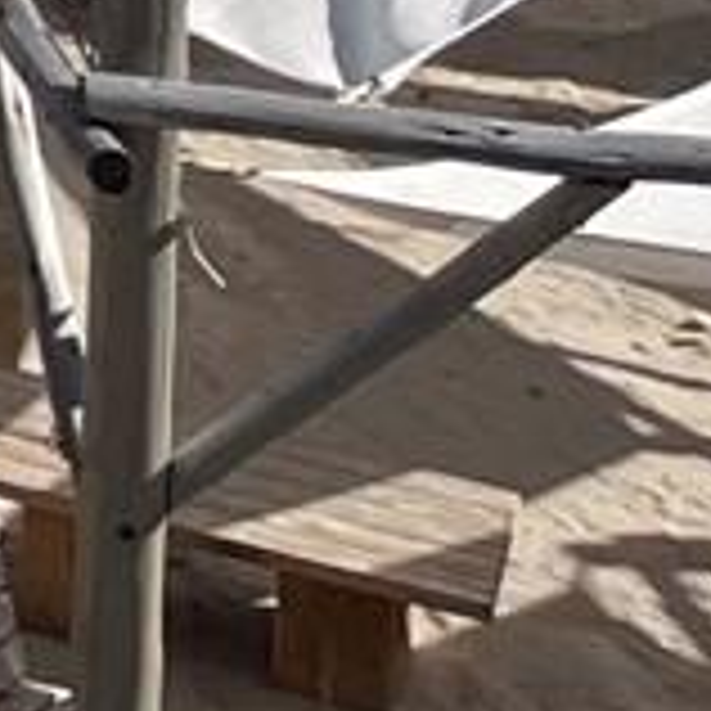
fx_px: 5391
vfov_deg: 6.4
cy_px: -1940
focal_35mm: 232
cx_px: -2506
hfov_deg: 5.9
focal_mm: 5.1
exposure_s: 1/4854
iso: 50
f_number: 1.6
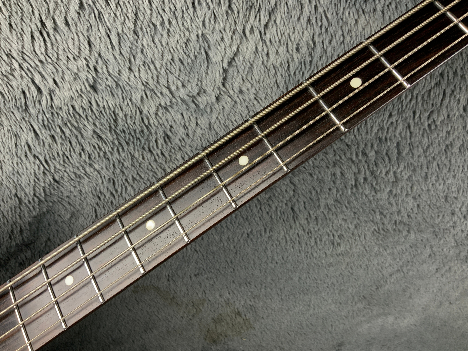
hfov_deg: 61.7
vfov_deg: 48.2
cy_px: 176
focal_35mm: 29
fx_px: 392
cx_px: 234
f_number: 1.8
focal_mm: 3
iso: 50
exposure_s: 1/50
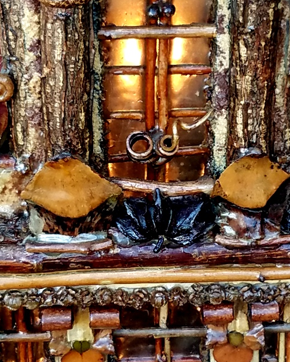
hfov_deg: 37.0
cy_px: 170
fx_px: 429
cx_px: 192
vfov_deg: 45.8
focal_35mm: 40
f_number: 1.7
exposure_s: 1/60
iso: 64
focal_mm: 4.2
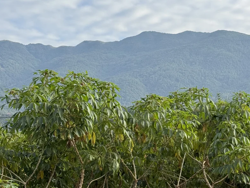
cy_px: 140
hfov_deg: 22.2
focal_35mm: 88
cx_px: 138
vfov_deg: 16.7
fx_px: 636
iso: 64
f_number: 1.78
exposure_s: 1/2208
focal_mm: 6.76
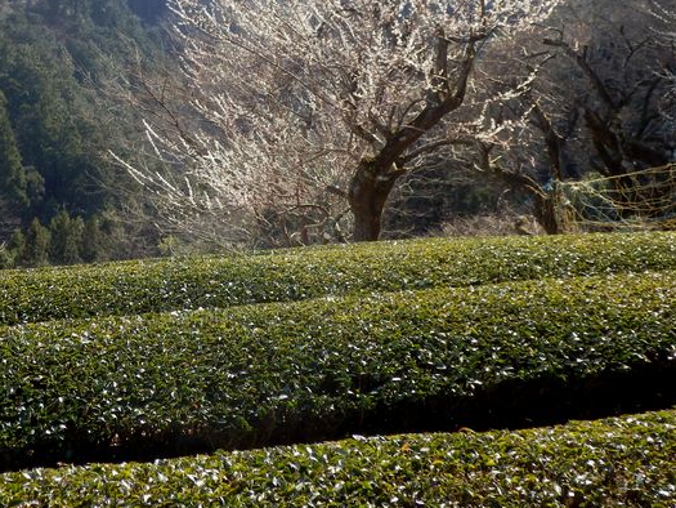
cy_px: 135
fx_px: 1250
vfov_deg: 22.7
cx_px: 220
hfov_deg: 30.0
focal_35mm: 64
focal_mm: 7.4
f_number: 4
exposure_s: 1/250
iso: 80
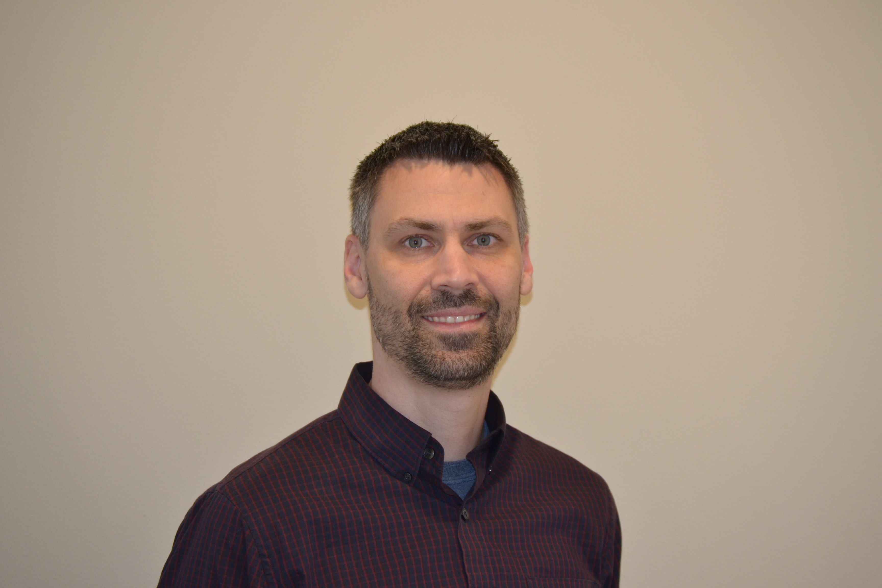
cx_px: 441
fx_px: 2205
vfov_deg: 15.2
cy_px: 294
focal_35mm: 90
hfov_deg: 22.6
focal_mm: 60
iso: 800
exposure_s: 1/60
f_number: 4
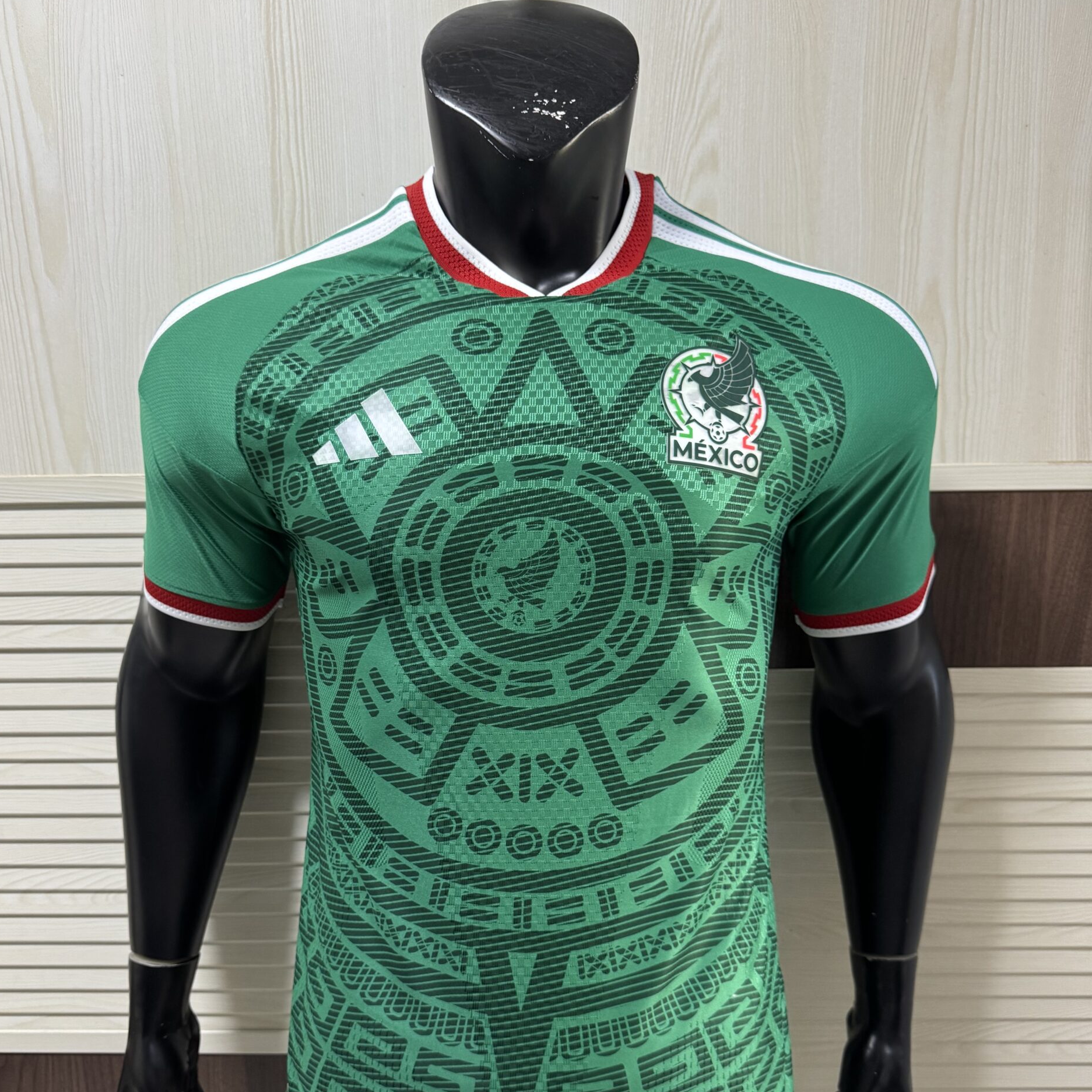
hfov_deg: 55.6
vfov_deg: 55.3
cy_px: 645
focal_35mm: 29
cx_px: 534
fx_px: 1035
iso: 320
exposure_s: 1/60
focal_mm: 6.76
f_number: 1.78
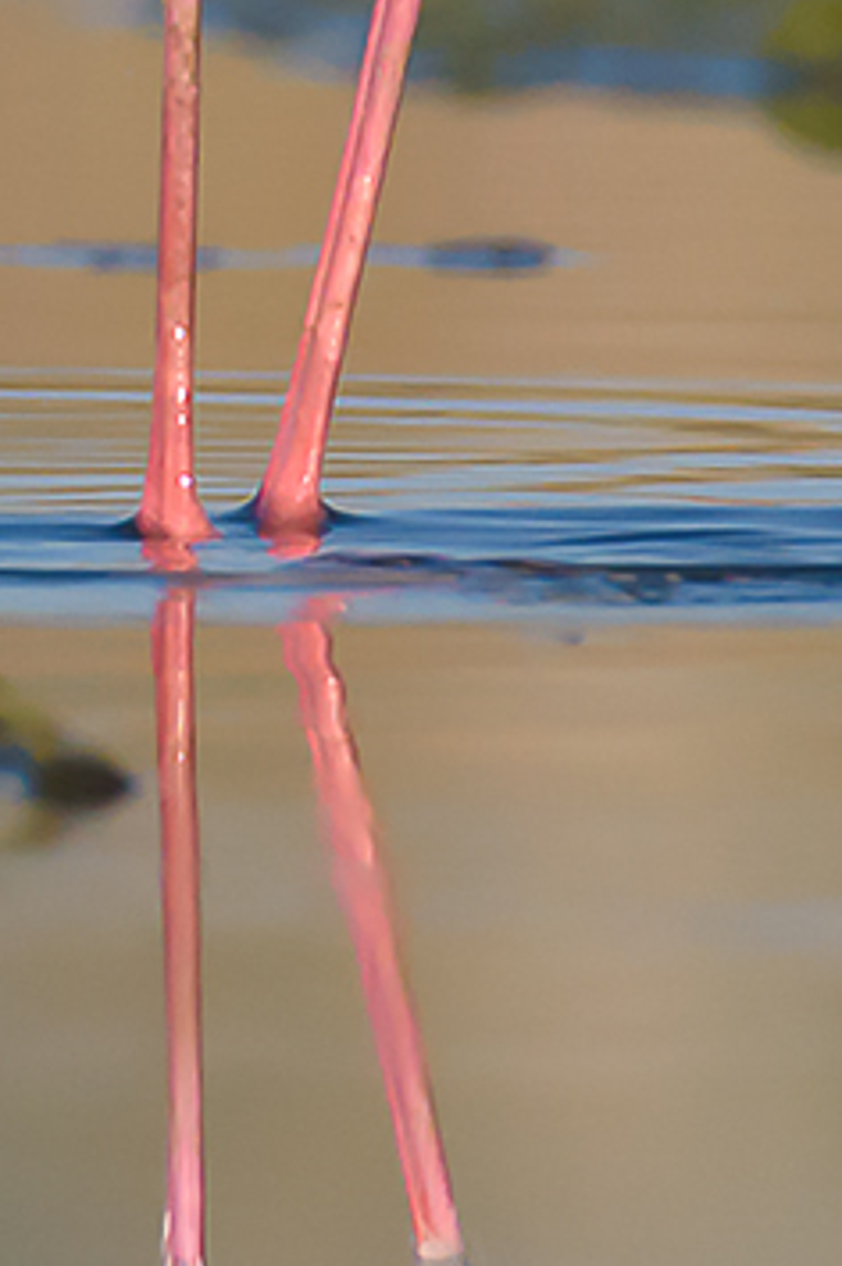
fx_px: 74341
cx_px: 423
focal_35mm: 2115
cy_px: 421
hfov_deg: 0.6
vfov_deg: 1.0
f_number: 8
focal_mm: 600
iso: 1000
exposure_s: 1/3200
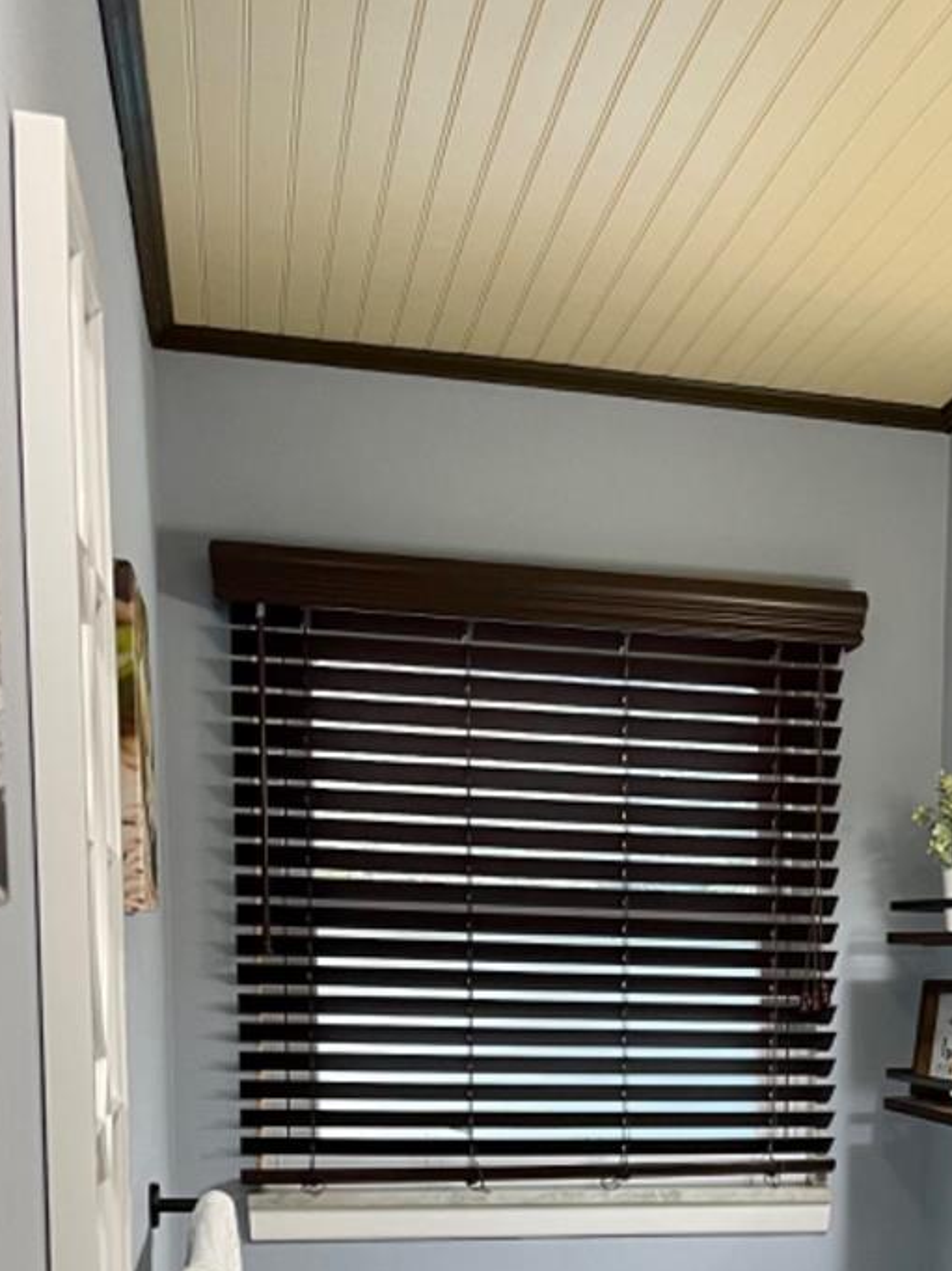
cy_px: 1215
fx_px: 2018
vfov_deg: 32.6
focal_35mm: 55
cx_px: 886
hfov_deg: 25.6
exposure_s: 1/60
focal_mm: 5.1
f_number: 1.6
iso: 100
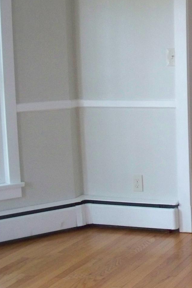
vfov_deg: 25.3
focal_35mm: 80
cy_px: 116
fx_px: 640
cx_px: 304
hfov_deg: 15.5
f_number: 2.8
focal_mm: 7.54
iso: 400
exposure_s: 1/50
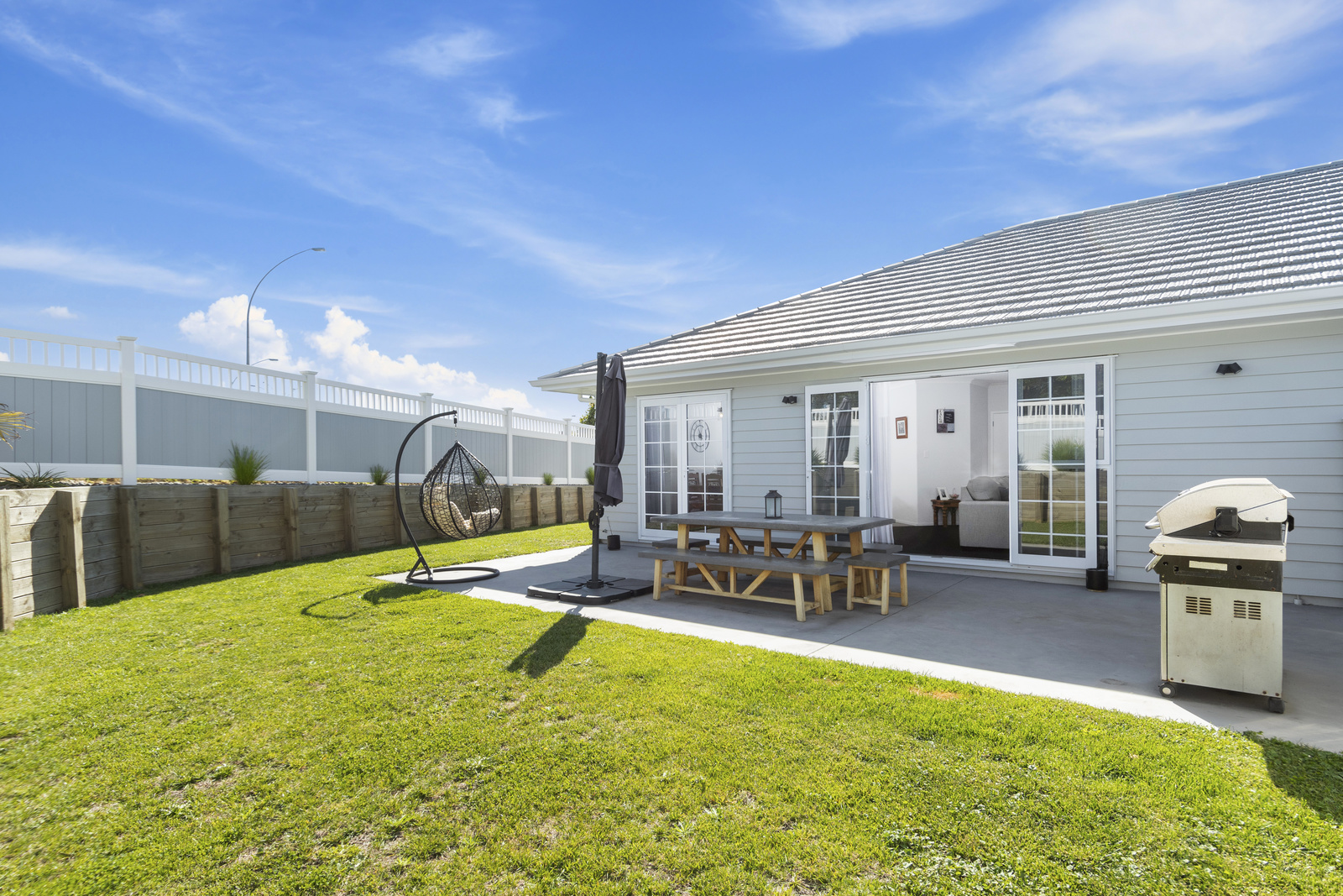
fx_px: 672
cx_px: 672
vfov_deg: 67.4
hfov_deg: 90.0
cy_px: 448
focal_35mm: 18
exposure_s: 1/500
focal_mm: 12
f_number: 7.1
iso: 250
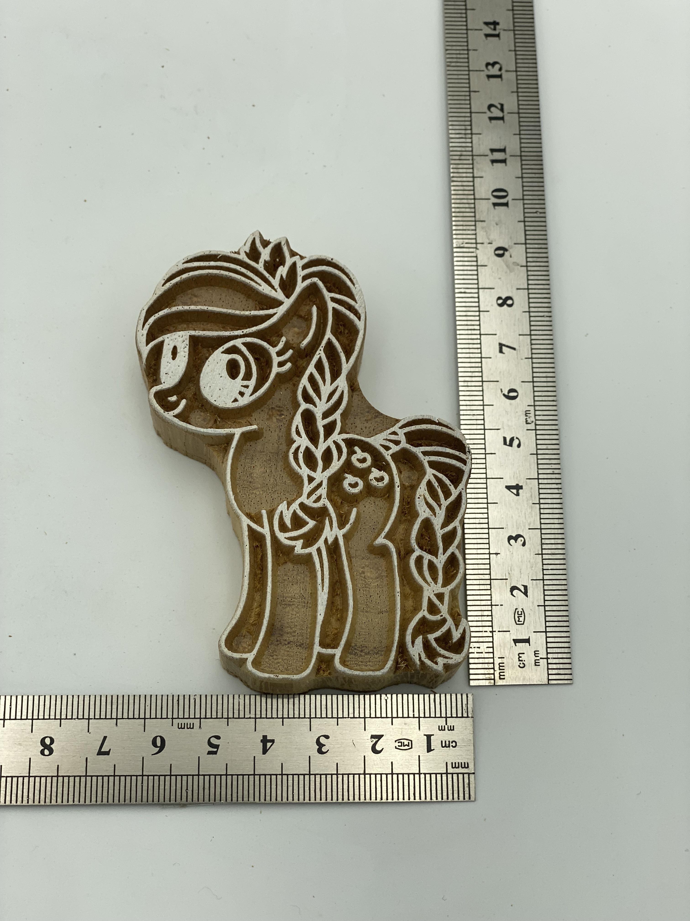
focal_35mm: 52
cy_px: 460
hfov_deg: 28.0
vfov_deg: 36.8
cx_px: 345
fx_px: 1382
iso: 20
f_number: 2
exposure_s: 1/716
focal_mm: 6
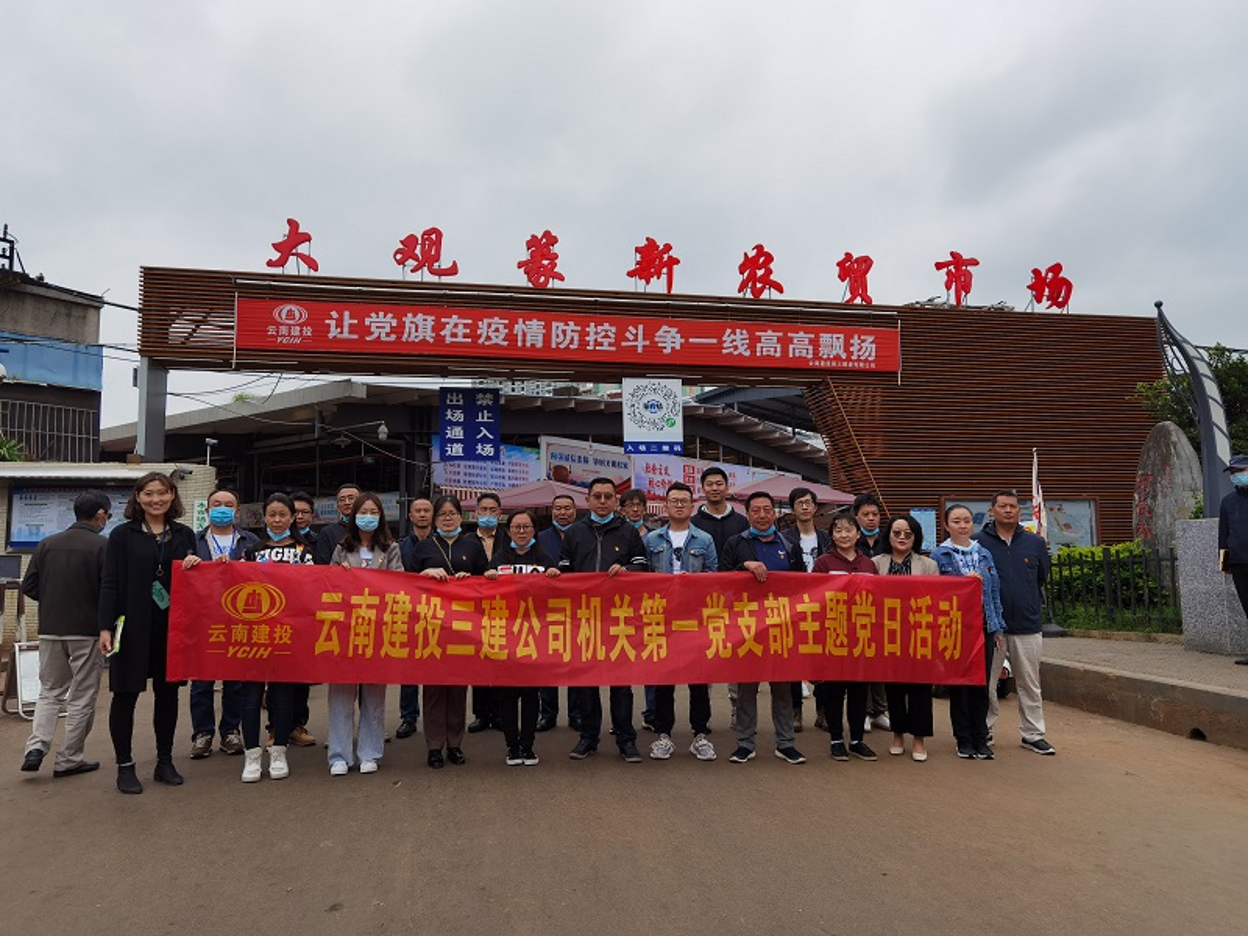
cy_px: 468
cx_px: 624
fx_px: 865
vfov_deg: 56.8
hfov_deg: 71.6
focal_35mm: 24
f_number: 1.9
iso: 50
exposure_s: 1/1458
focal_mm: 6.71
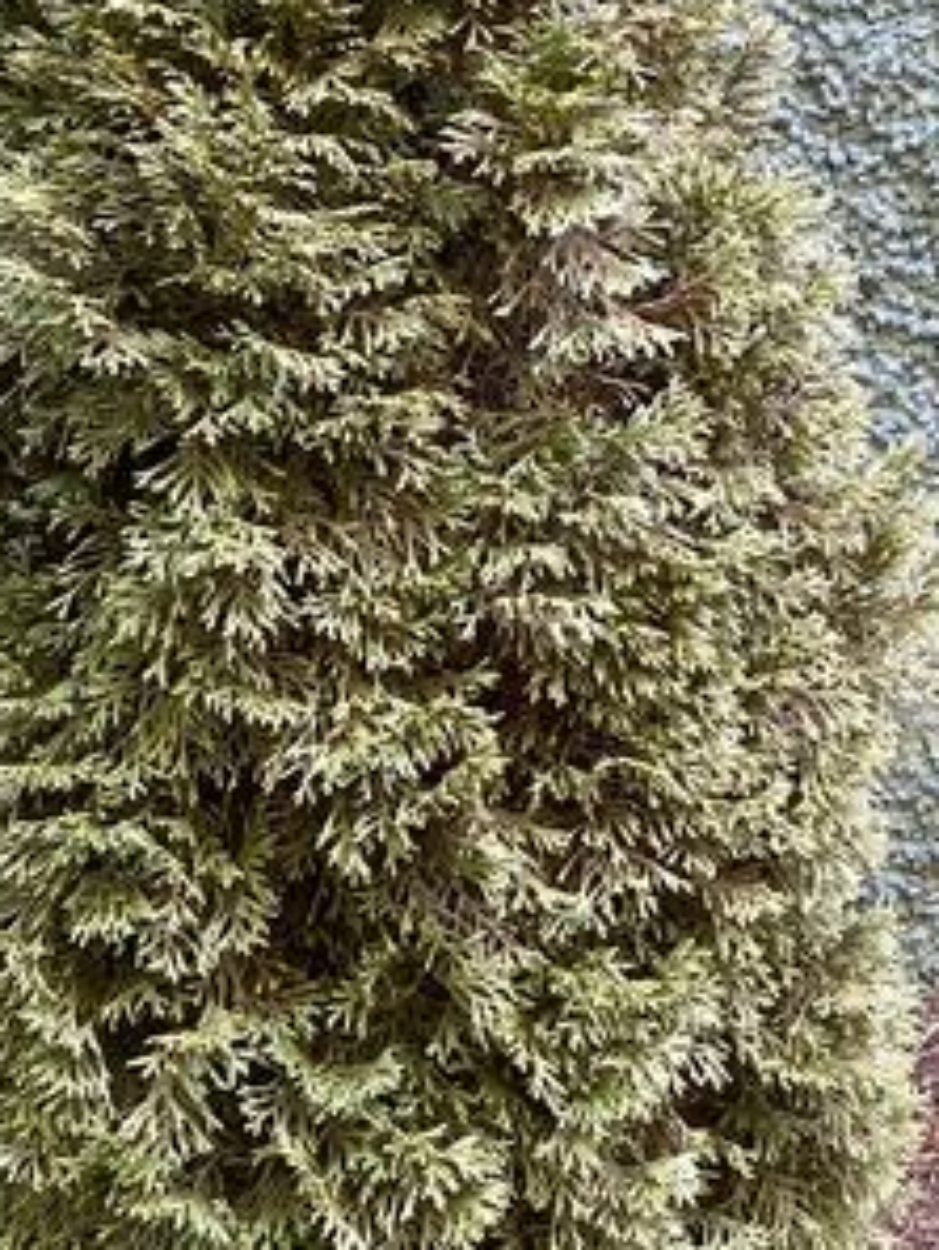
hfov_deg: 22.1
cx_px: 684
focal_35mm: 66
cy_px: 383
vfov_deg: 29.1
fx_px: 2385
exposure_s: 1/60
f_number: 1.8
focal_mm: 3.99
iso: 125
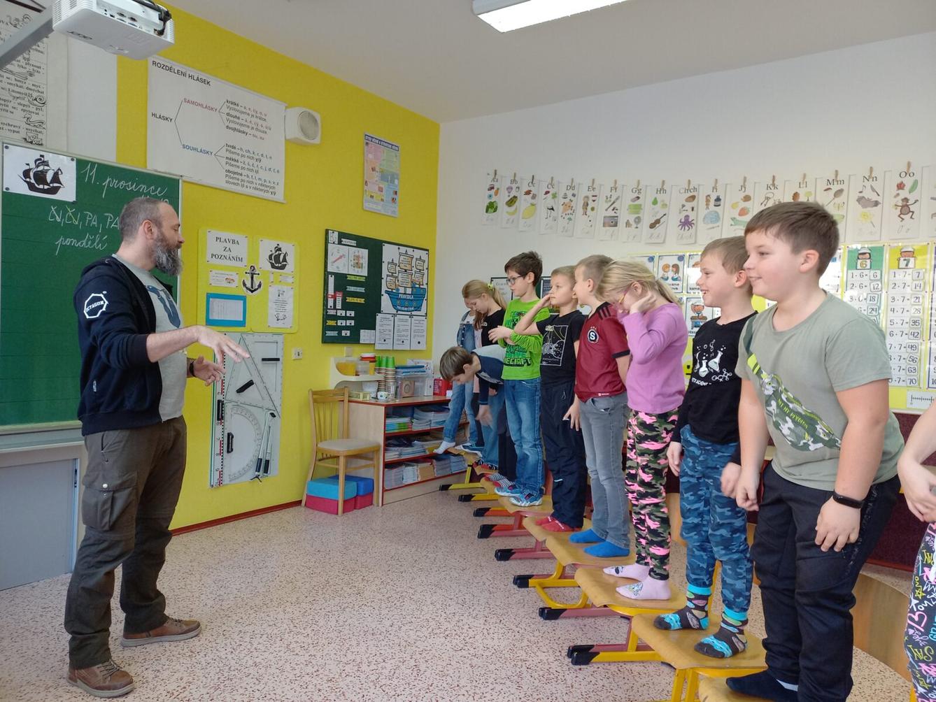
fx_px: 676
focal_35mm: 25
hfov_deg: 69.4
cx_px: 468
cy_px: 351
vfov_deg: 54.9
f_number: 1.8
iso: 160
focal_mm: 4.65
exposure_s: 1/50
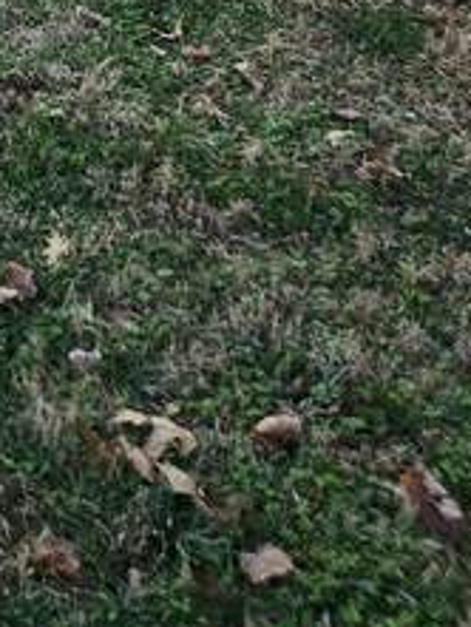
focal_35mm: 100
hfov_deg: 13.0
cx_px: -440
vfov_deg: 16.4
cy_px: -514
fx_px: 1812
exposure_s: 1/249
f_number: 1.8
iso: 25
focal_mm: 5.4
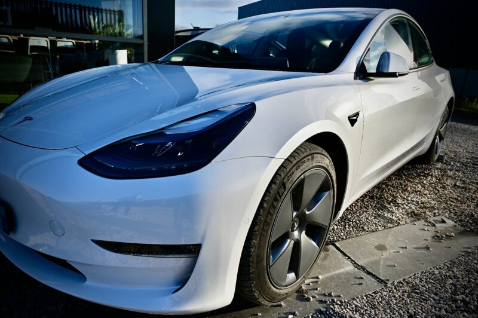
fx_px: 318
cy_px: 159
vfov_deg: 53.1
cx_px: 239
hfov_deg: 73.8
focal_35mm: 24
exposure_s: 1/400
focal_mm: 24
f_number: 7.1
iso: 100
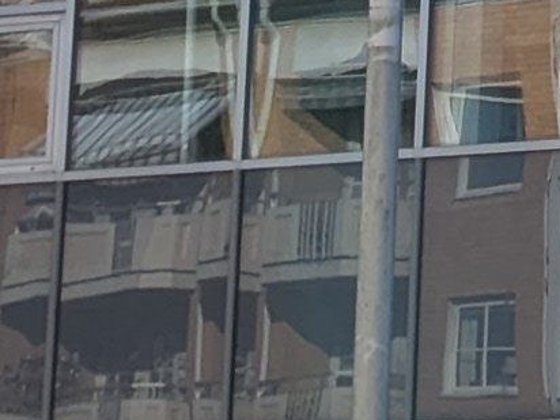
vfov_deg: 4.9
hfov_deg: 6.3
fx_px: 4821
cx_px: 1348
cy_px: -575
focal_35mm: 298
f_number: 1.85
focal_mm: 6.81
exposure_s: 1/1433
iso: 45
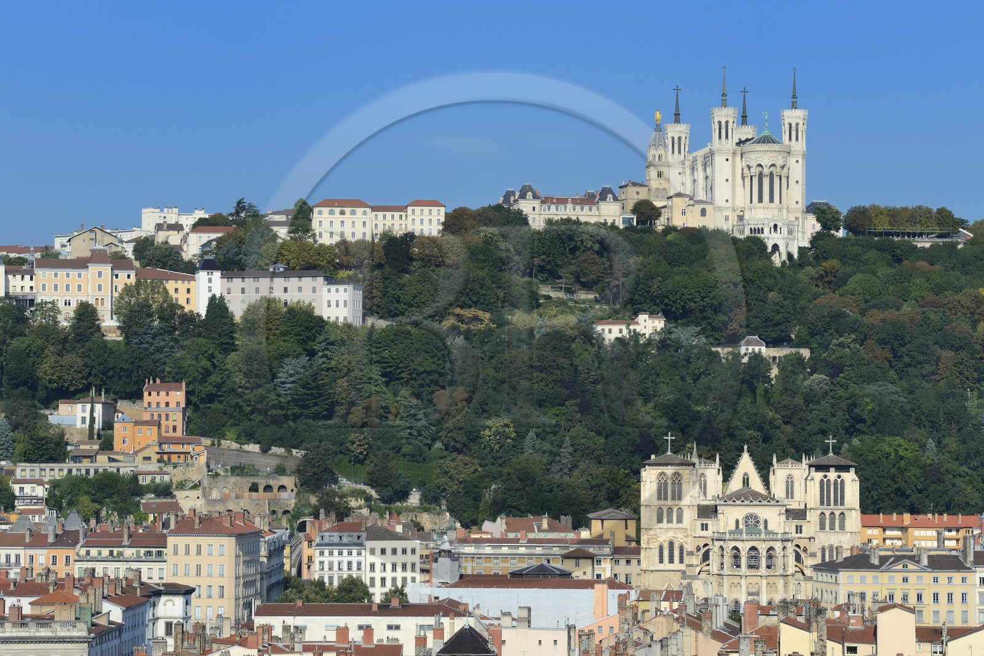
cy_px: 328
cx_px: 492
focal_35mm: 110
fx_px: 3006
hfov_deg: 18.6
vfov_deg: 12.4
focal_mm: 110
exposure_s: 1/200
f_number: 11
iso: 100
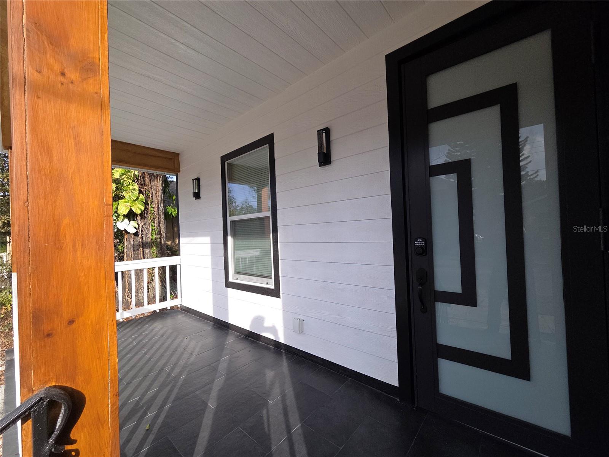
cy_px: 228
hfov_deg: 106.2
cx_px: 304
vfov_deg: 89.9
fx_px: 229
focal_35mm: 13
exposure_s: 1/816
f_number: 2.2
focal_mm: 2.2
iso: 50
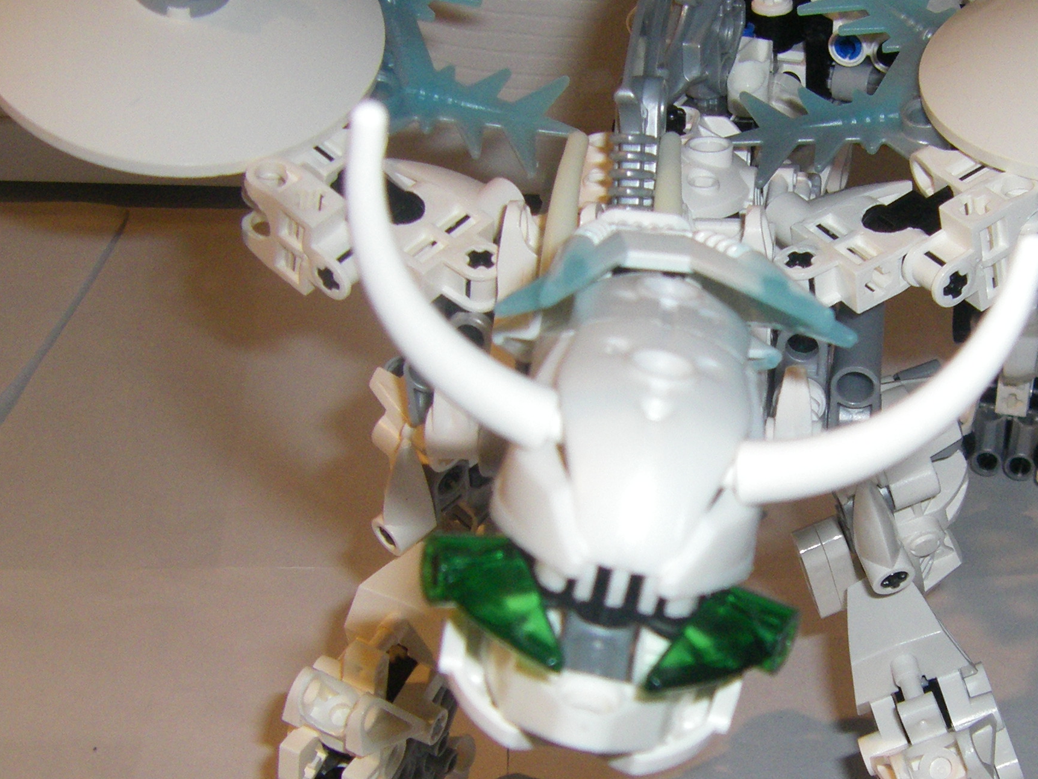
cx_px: 770
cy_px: 439
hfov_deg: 26.7
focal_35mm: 72
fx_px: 2159
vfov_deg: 20.4
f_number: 3.5
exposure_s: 1/50
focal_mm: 6.3
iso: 200
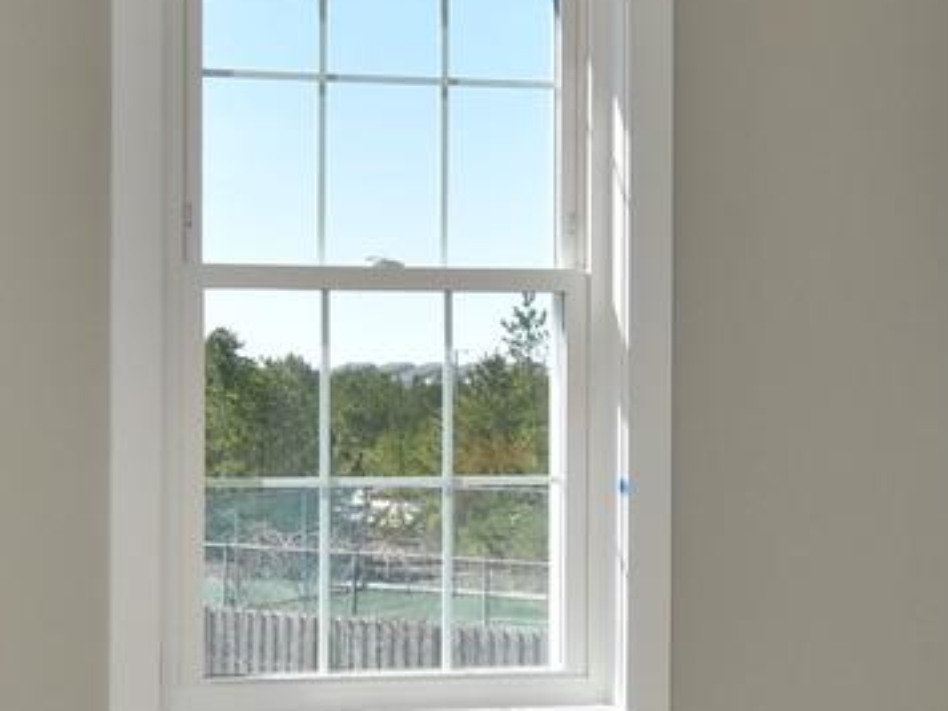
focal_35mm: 70
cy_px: 389
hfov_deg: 27.7
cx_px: 341
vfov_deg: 21.0
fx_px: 1917
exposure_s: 1/125
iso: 800
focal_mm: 12
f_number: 18
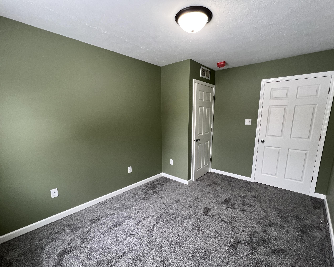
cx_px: 174
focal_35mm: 15
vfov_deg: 83.7
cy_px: 148
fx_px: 148
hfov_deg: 96.7
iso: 250
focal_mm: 1.57
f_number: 1.8
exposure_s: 1/120
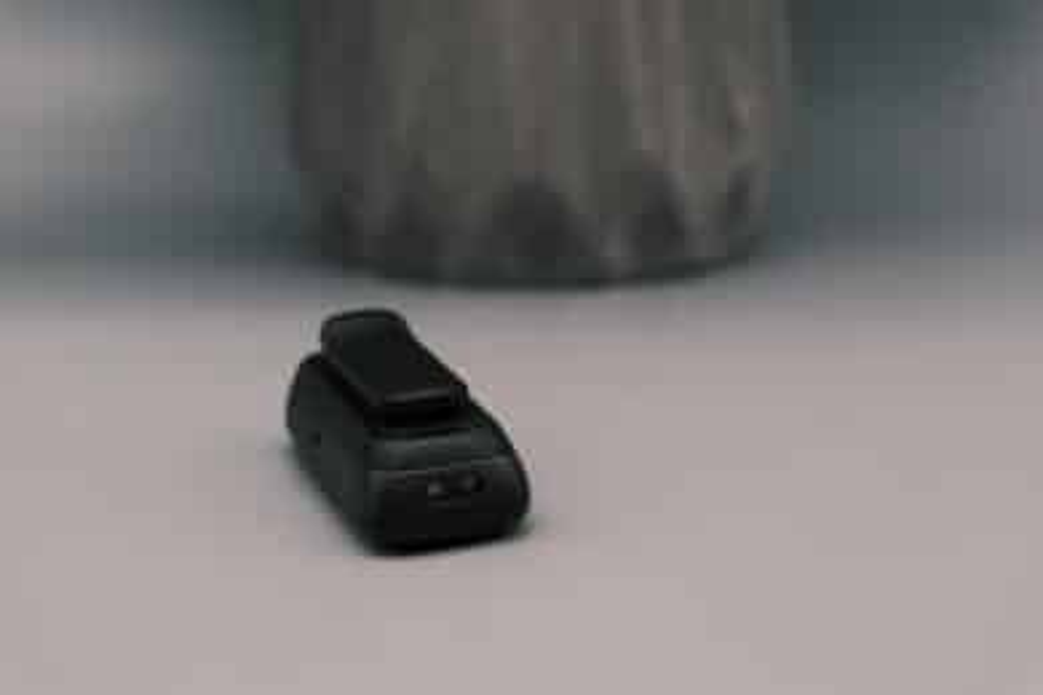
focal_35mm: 75
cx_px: 522
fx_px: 2173
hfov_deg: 27.0
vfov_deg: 18.2
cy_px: 348
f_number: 6.4
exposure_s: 1/180
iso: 500
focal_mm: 50
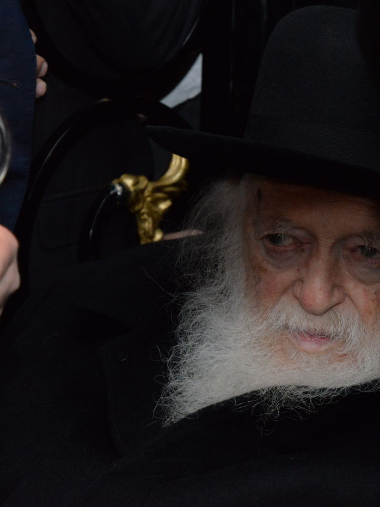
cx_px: 273
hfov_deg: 6.0
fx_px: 3599
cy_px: 253
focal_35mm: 246
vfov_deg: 8.0
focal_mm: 170
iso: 5000
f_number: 11
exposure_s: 1/60
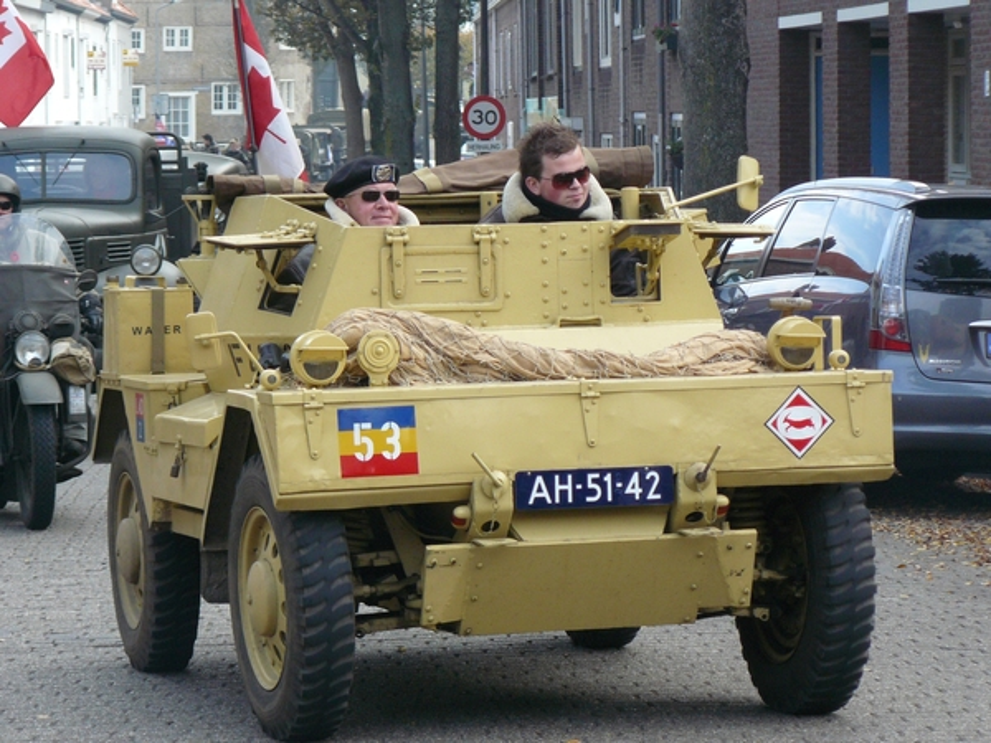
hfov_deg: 13.4
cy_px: 372
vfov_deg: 10.1
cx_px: 496
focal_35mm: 147
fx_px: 4208
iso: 200
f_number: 3.3
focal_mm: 24.6
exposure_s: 1/320
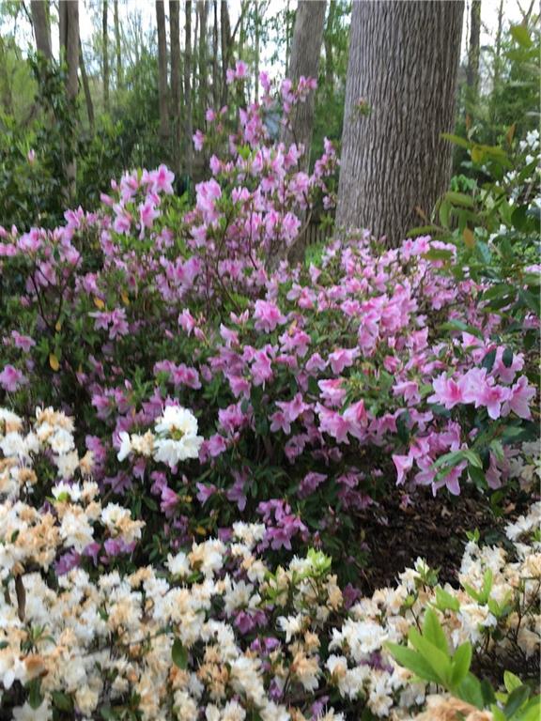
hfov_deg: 48.2
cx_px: 270
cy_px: 360
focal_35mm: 29
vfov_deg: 61.7
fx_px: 604
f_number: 2.2
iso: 25
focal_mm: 4.15
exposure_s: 1/60
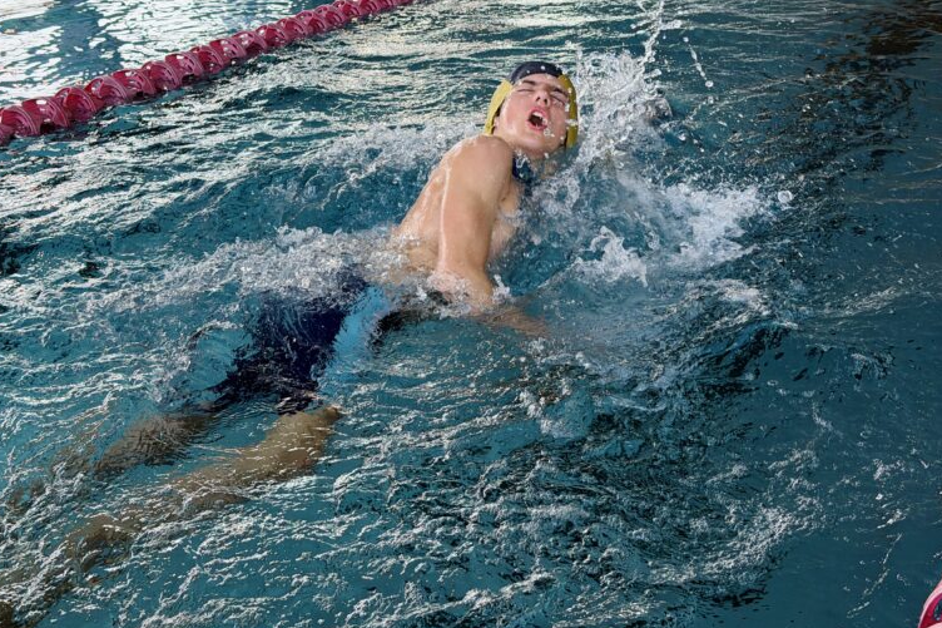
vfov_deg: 26.5
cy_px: 280
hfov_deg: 38.9
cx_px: 465
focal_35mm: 51
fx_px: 1334
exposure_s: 1/100
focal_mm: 6.76
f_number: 1.78
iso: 50
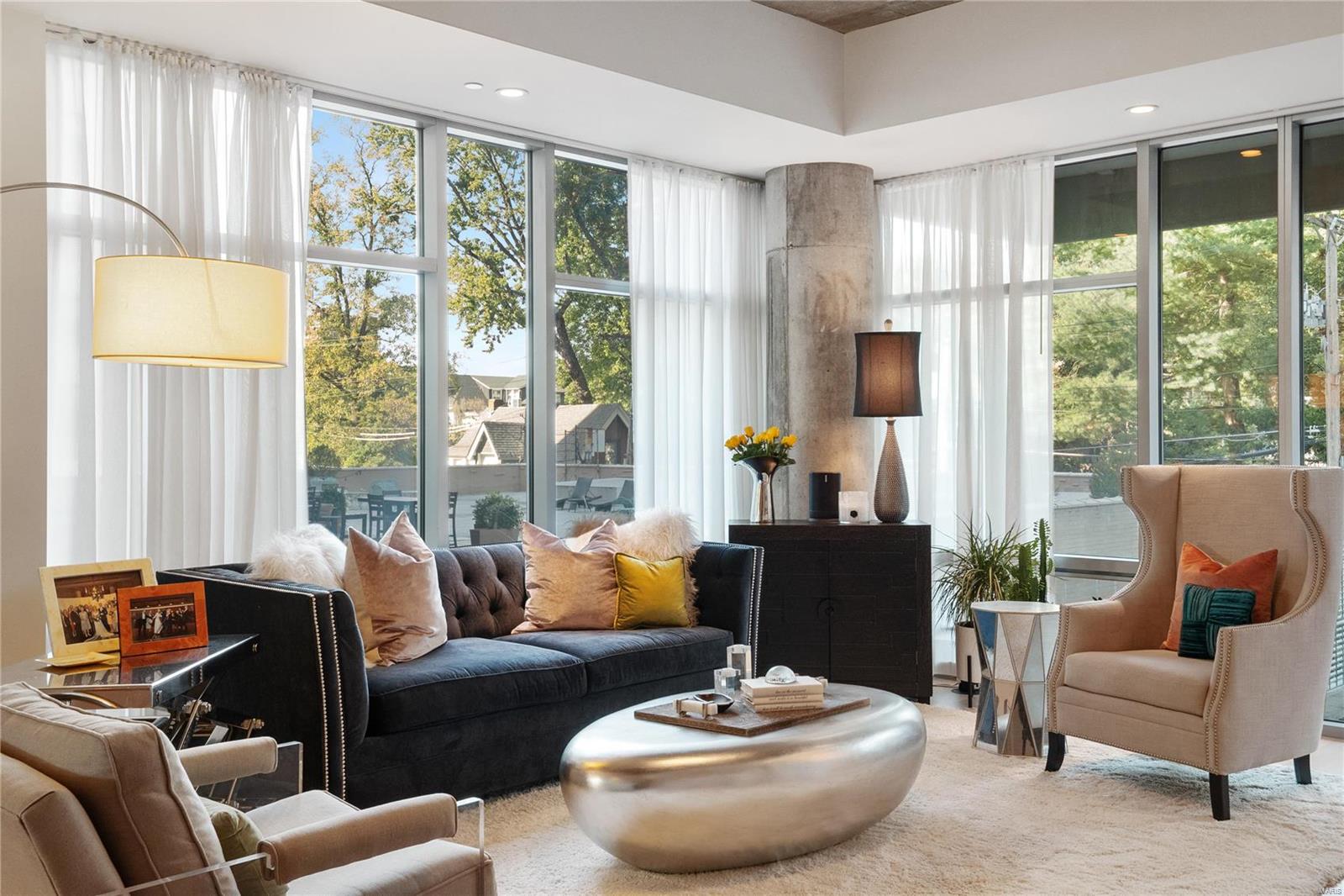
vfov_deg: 36.9
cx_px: 672
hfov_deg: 53.1
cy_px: 448
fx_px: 1344
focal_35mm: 36
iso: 400
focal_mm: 18
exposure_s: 1/6
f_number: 6.3
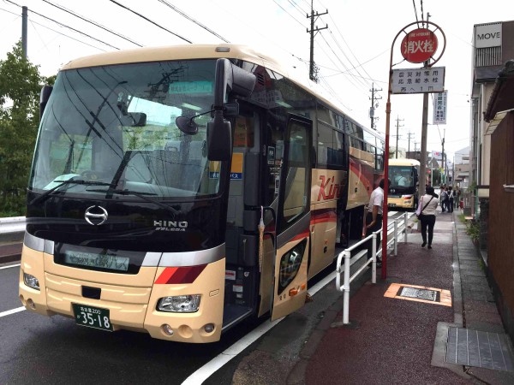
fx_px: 431
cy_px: 192
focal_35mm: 29
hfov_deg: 61.7
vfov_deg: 48.2
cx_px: 257
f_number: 2.2
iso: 32
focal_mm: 4.15
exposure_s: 1/1130
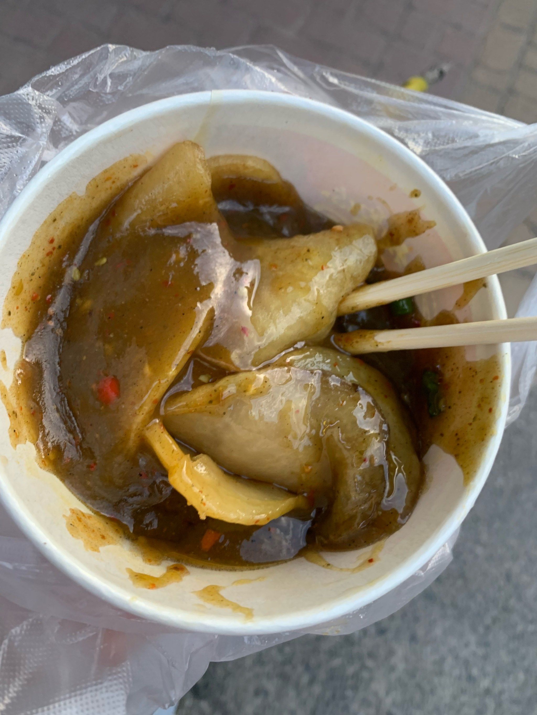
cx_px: 268
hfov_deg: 53.1
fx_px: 538
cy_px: 358
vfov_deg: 67.3
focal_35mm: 26
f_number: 1.8
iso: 100
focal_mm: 4.25
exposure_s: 1/109
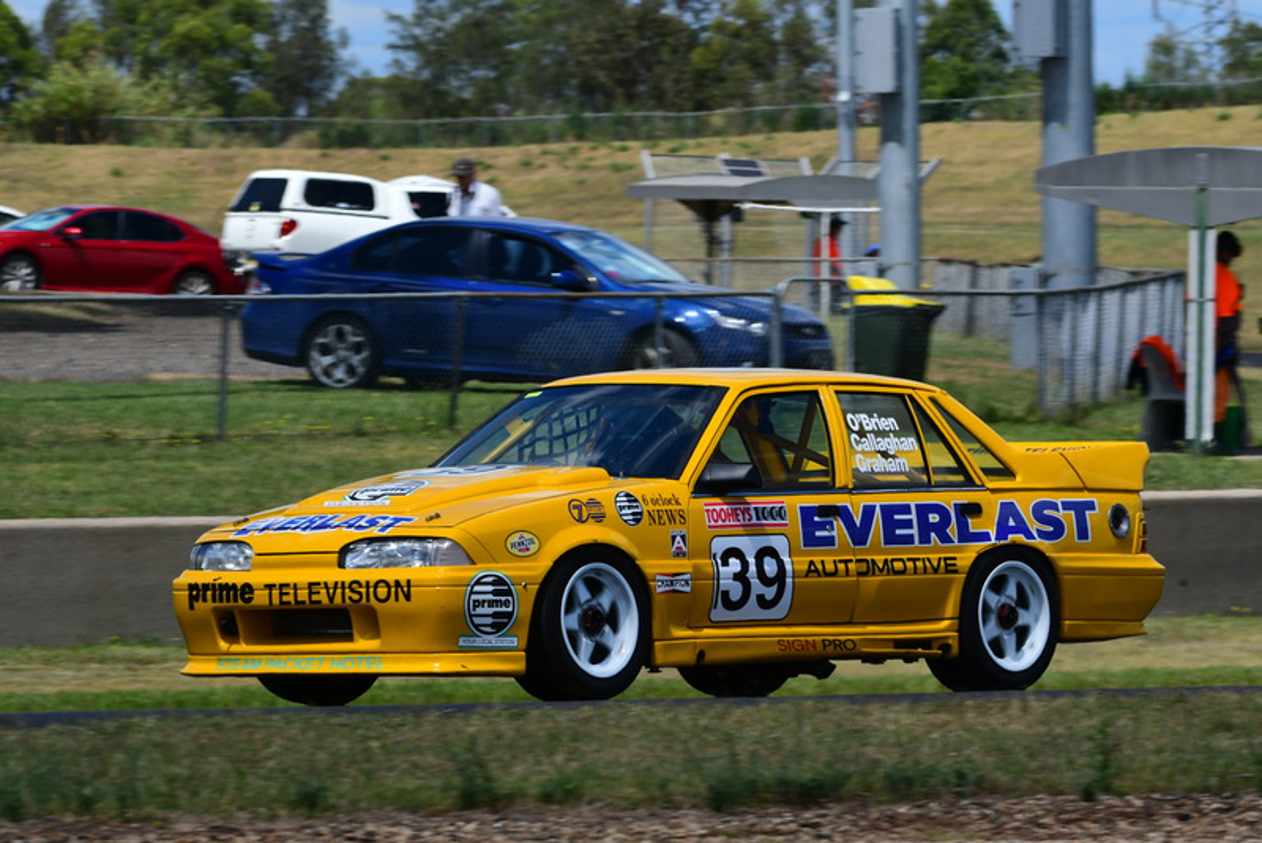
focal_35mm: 300
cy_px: 422
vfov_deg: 4.6
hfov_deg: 6.9
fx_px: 10520
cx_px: 631
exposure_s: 1/640
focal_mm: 200
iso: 250
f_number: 10
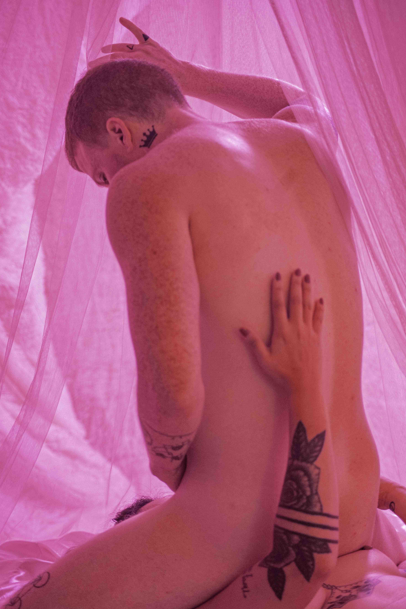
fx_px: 1336
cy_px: 331
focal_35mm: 79
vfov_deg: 25.7
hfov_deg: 17.3
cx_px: 219
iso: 4000
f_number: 4
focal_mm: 70
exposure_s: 1/160
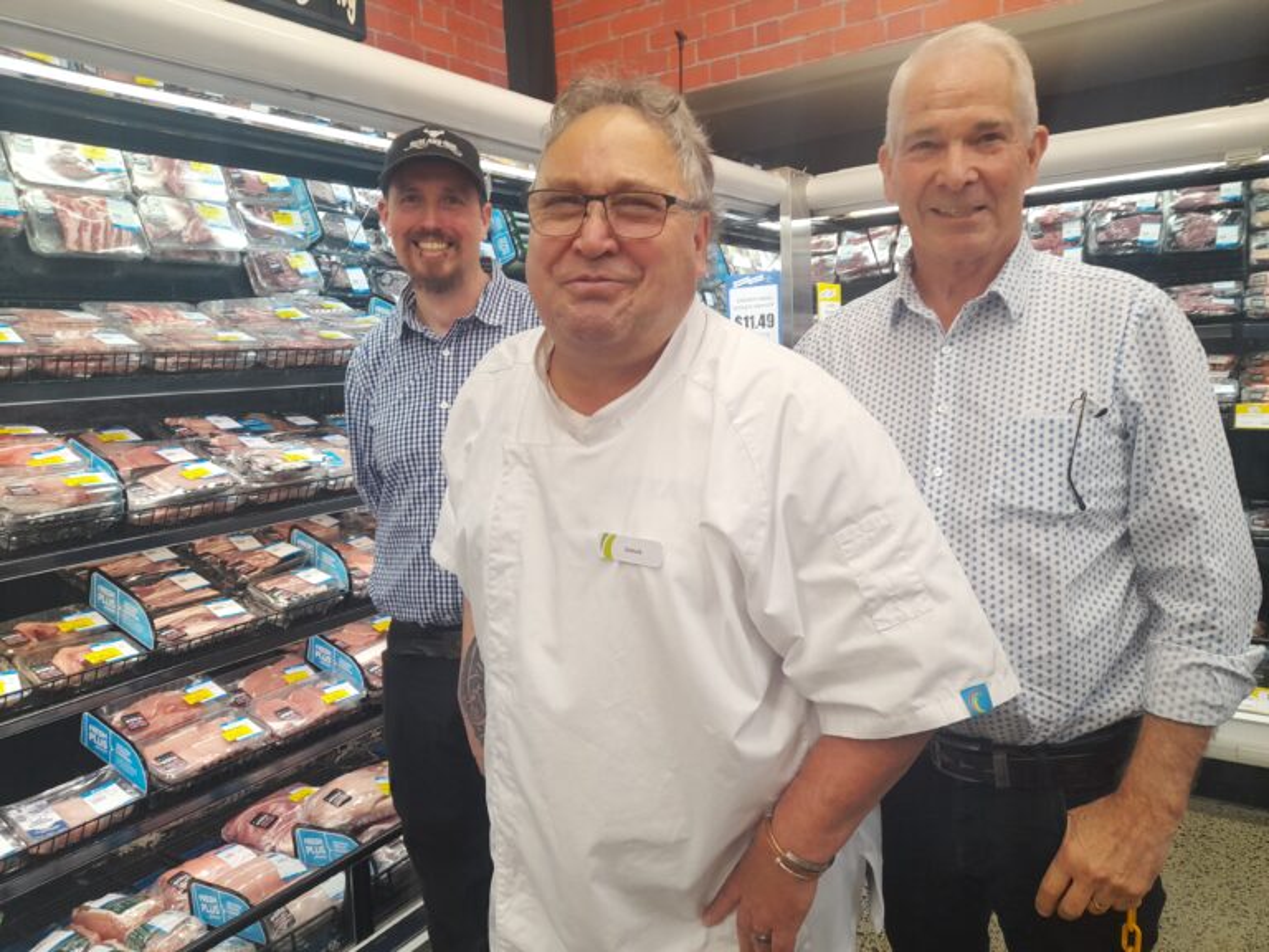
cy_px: 476
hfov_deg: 69.4
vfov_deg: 54.9
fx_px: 916
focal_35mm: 25
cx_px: 634
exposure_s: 1/50
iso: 64
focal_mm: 4.6
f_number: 2
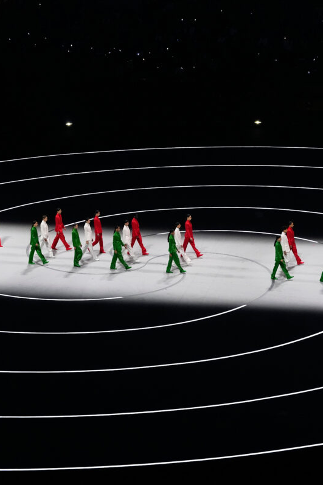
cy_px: 243
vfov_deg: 15.3
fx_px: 1804
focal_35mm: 134
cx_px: 158
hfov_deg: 10.2
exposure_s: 1/1000
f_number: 2.8
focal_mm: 89
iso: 3200
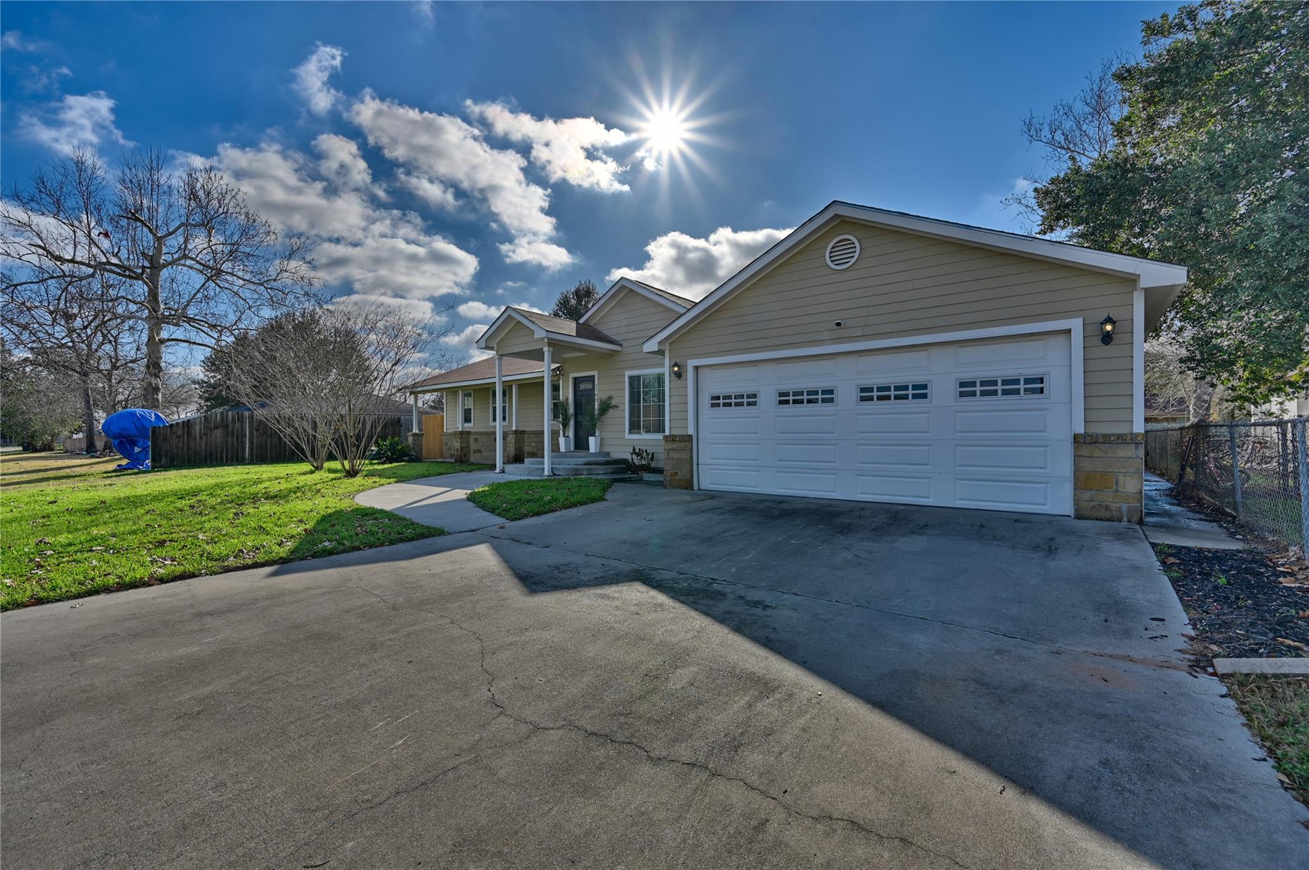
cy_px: 435
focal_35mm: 15
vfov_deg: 77.2
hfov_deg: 100.4
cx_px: 654
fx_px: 545
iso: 100
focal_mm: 15
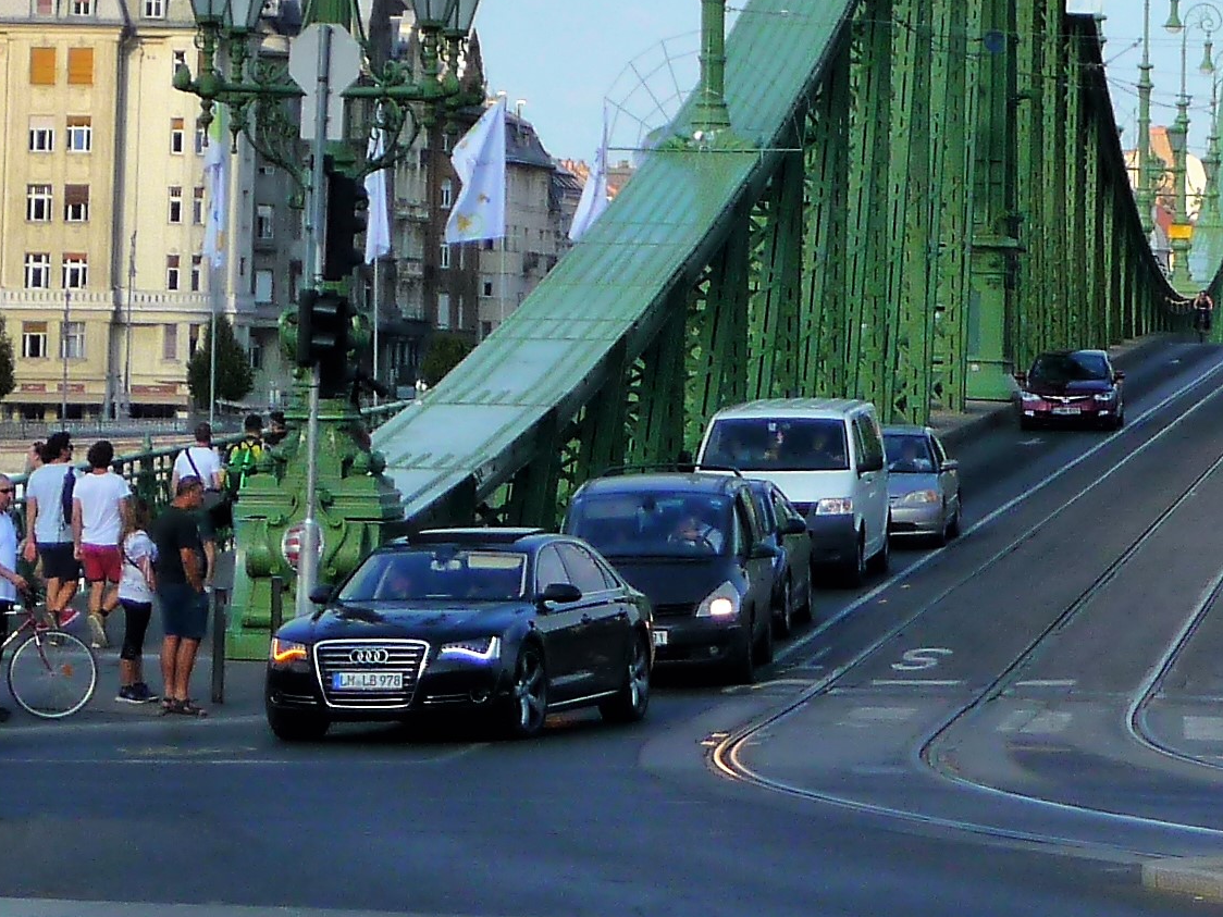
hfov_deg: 9.6
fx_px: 7278
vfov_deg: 7.2
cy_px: -171
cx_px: 754
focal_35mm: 206
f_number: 4.5
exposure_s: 1/640
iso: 160
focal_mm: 11.3
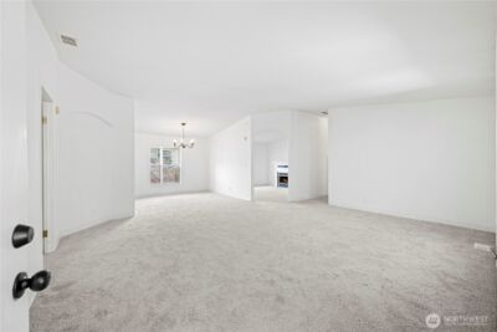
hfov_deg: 104.2
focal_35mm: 14
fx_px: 193
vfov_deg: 81.3
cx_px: 248
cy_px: 166
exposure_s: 1/4
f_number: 8
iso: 200
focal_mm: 14
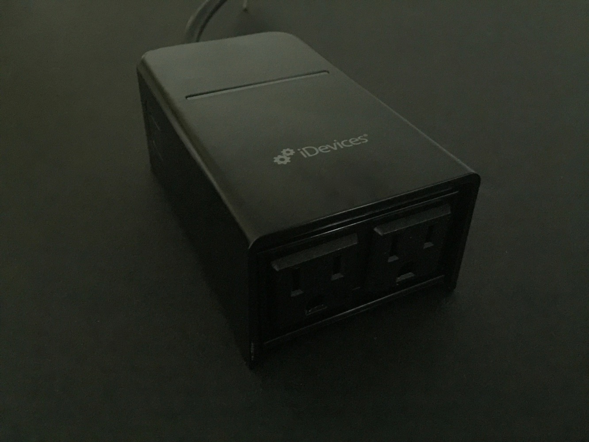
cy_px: 221
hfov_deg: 61.7
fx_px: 493
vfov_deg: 48.2
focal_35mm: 29
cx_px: 294
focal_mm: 4.15
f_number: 2.2
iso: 500
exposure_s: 1/4
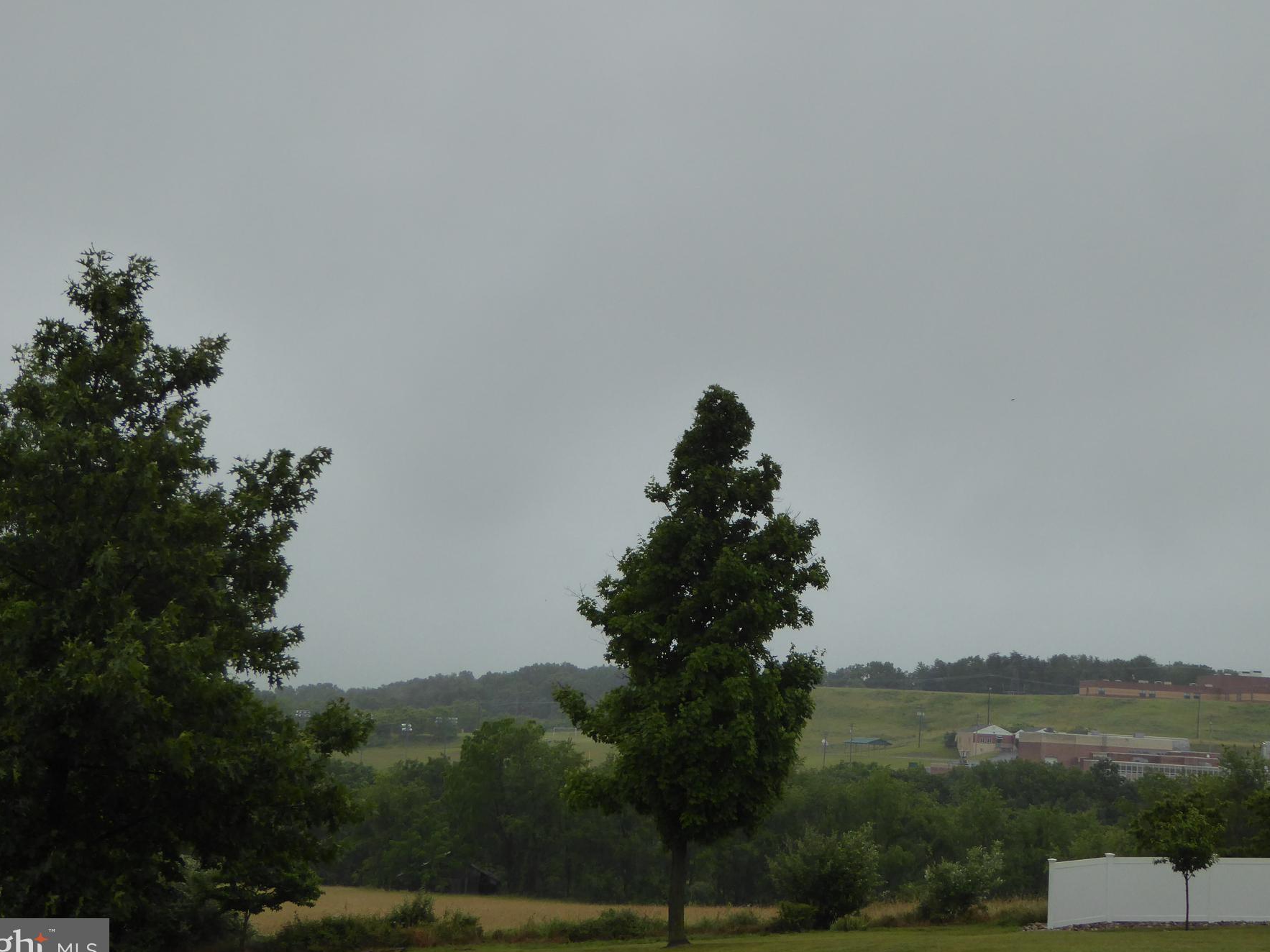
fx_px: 3191
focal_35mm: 87
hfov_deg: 22.5
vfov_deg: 17.0
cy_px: 425
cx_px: 666
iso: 160
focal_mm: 12.5
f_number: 4.5
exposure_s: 1/160
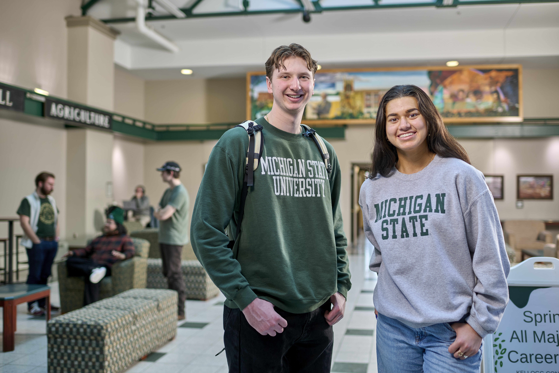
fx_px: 543
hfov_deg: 54.4
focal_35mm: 35
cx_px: 280
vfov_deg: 37.9
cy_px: 186
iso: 200
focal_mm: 35
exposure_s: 1/125
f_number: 2
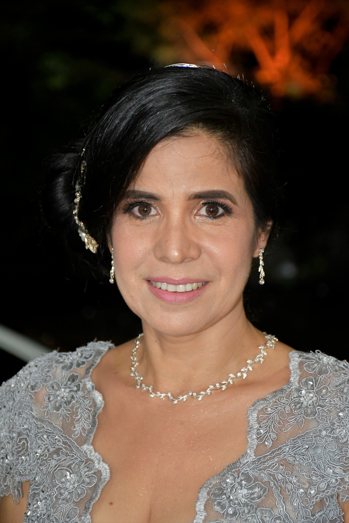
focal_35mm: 105
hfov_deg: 13.0
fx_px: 1527
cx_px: 174
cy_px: 262
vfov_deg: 19.5
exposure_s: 1/60
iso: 6400
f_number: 5
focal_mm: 70
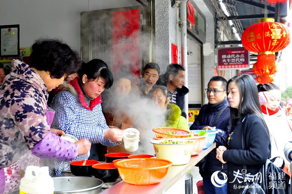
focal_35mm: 42
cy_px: 97
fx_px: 341
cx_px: 146
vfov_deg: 31.9
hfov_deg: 46.4
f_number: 4
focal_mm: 28
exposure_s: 1/30
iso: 360
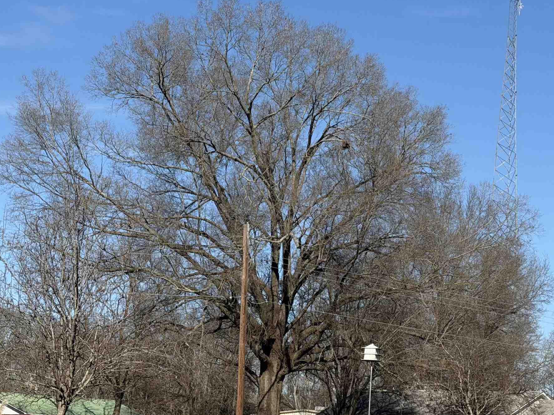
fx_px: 1328
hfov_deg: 23.5
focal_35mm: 83
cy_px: 270
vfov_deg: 17.7
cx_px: 364
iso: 64
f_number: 1.78
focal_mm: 6.76
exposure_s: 1/4878
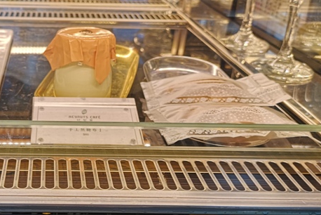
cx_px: 58
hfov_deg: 38.6
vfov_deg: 27.5
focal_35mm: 49
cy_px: 129
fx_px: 437
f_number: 1.8
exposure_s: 1/120
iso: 64
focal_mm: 3.95
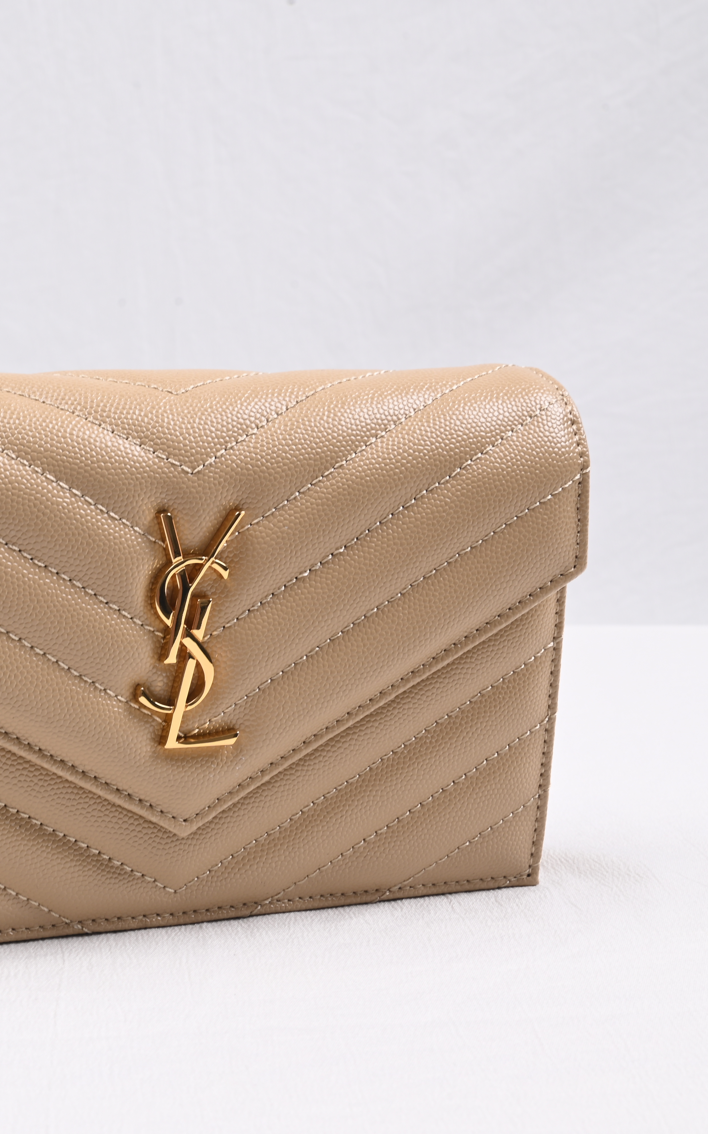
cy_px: 571
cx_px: 59
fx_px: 1914
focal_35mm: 62
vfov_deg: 33.0
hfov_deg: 20.5
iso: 100
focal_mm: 40
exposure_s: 1/2
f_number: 16
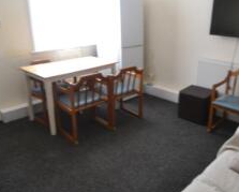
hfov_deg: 58.2
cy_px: 82
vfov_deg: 48.4
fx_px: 212
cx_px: 145
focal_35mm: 30
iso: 800
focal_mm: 10
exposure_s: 1/10
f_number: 3.5
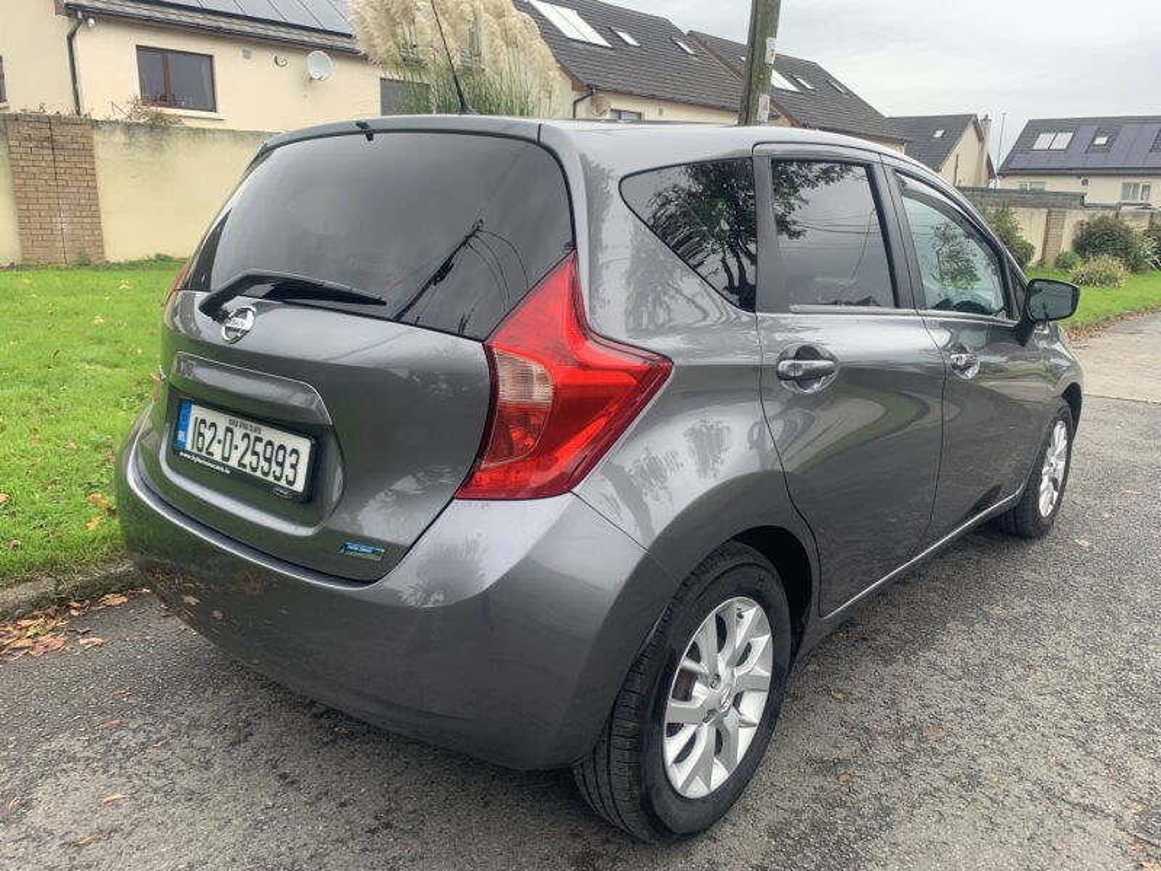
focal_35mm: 26
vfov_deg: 53.1
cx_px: 580
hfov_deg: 67.3
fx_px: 872
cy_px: 436
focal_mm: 4.25
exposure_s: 1/255
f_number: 1.8
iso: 25
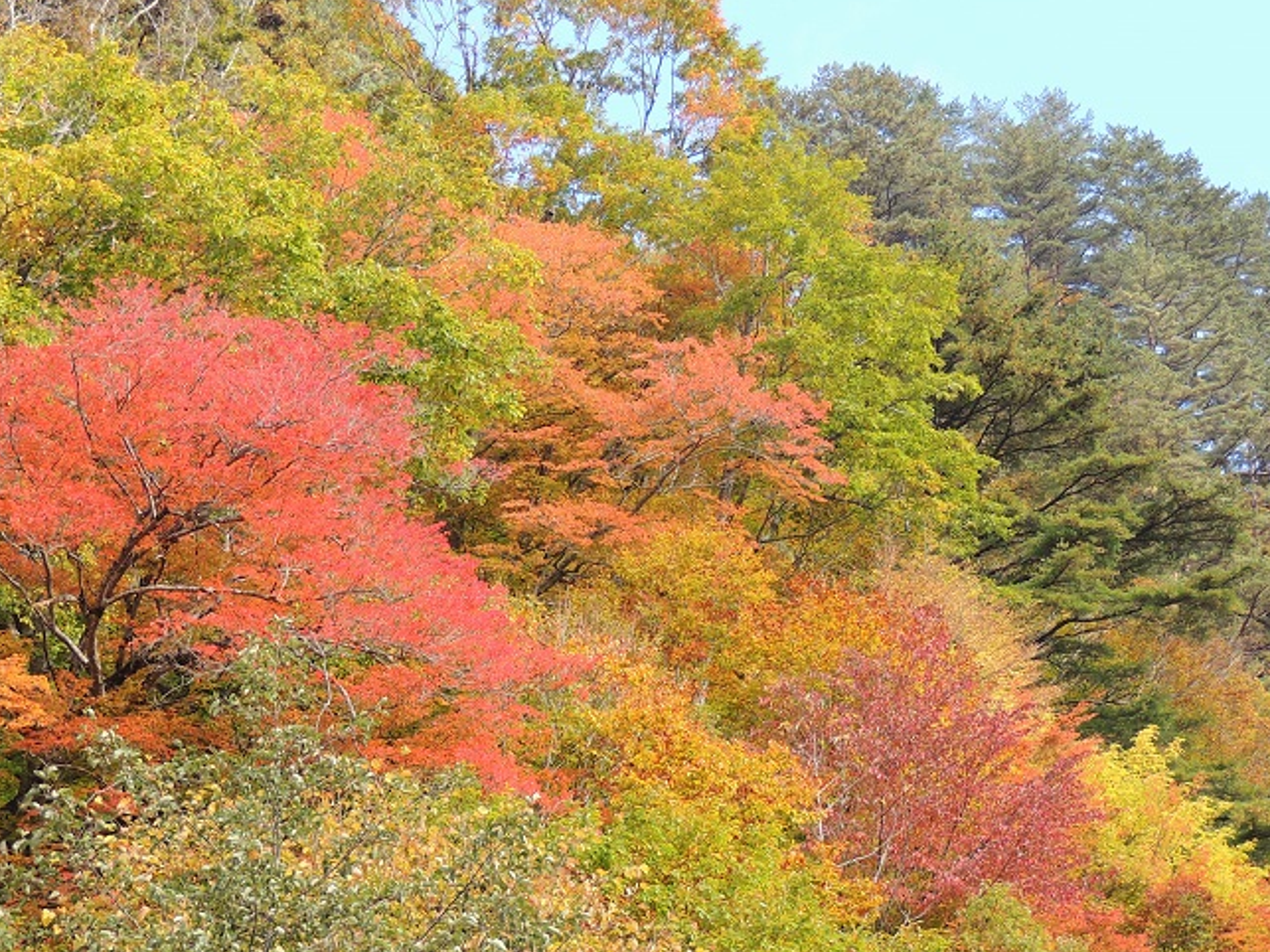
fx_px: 4108
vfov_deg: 13.2
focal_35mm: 112
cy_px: 531
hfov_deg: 17.6
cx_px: 533
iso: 100
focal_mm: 16
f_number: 4.1
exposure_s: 1/125
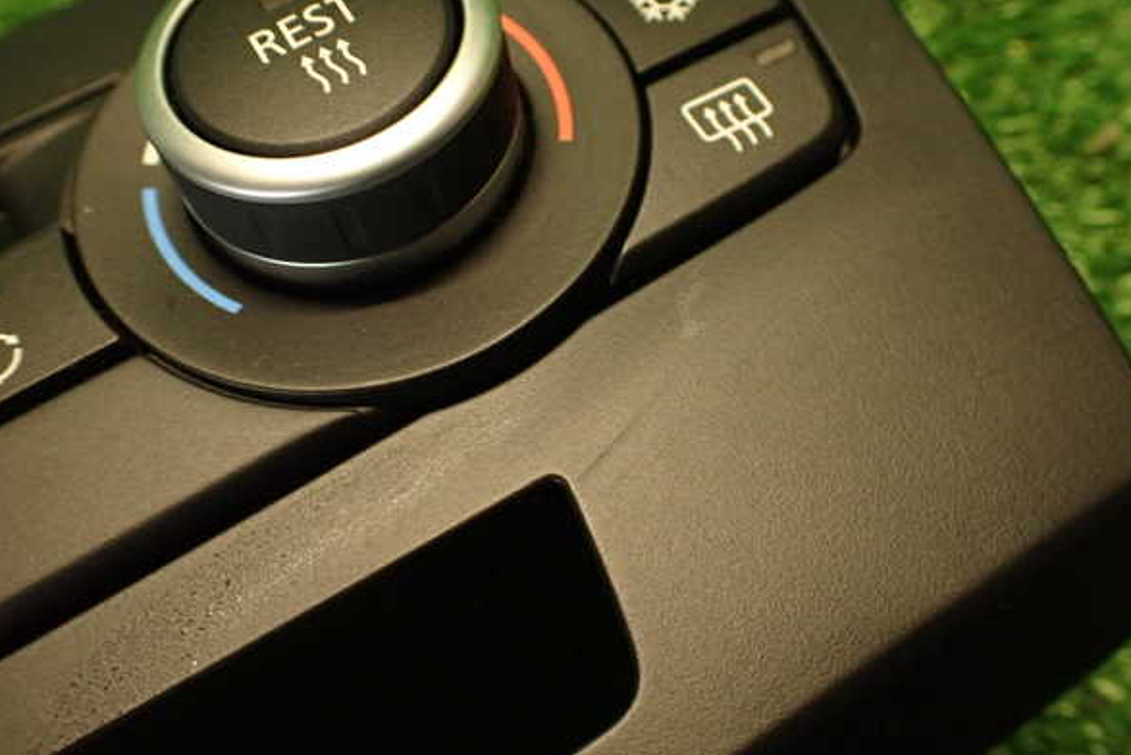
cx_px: 559
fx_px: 1069
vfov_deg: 38.9
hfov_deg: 55.8
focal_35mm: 34
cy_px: 383
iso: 400
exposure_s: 1/30
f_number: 2.4
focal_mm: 5.79
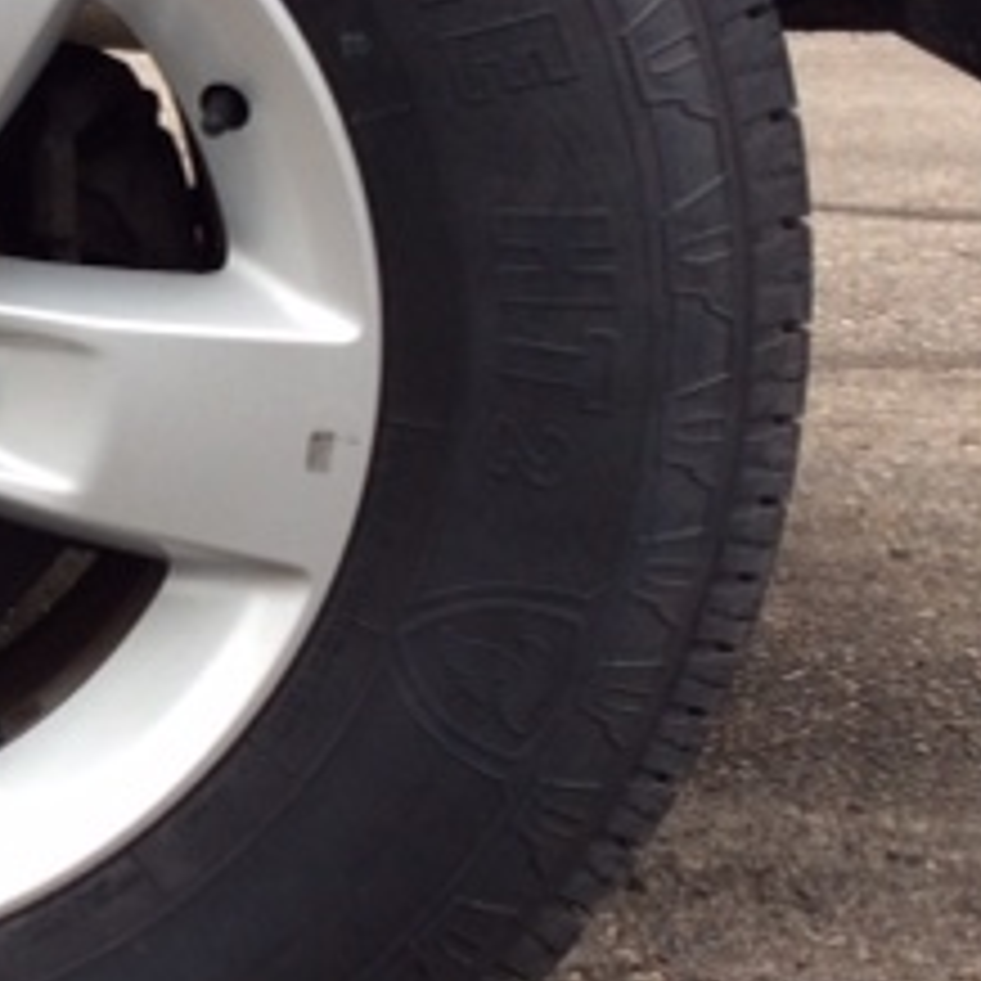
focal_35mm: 83
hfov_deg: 19.1
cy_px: 342
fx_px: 2661
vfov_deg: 20.8
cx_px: -346
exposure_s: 1/236
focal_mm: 3.3
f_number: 2.4
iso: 32
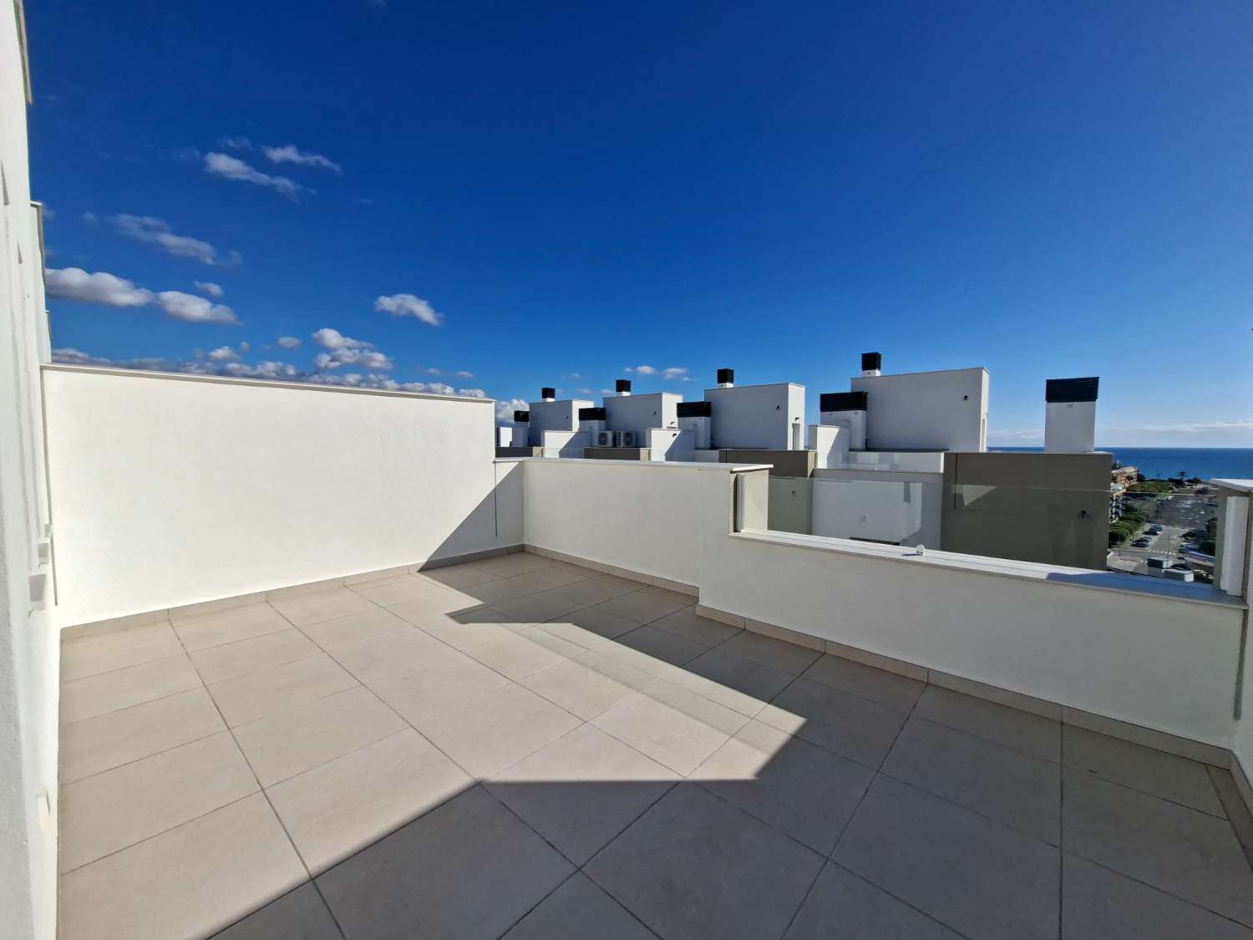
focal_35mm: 13
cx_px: 626
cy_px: 470
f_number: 2.2
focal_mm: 1.74
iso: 40
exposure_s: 1/2252
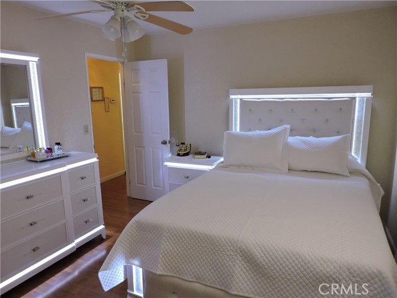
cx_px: 198
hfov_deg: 71.6
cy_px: 149
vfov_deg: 56.8
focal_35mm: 24
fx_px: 275
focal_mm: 4.3
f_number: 3
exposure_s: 1/30
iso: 200
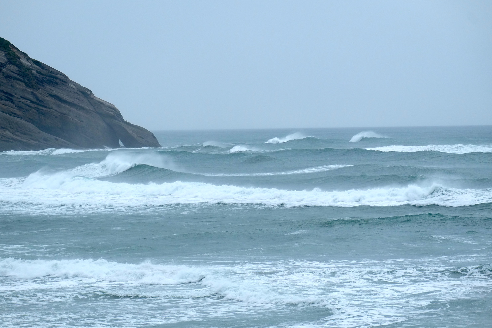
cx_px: 246
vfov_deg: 8.5
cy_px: 164
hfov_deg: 12.8
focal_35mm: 161
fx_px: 2200
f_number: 6.4
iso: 1000
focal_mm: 107.3
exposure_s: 1/1900
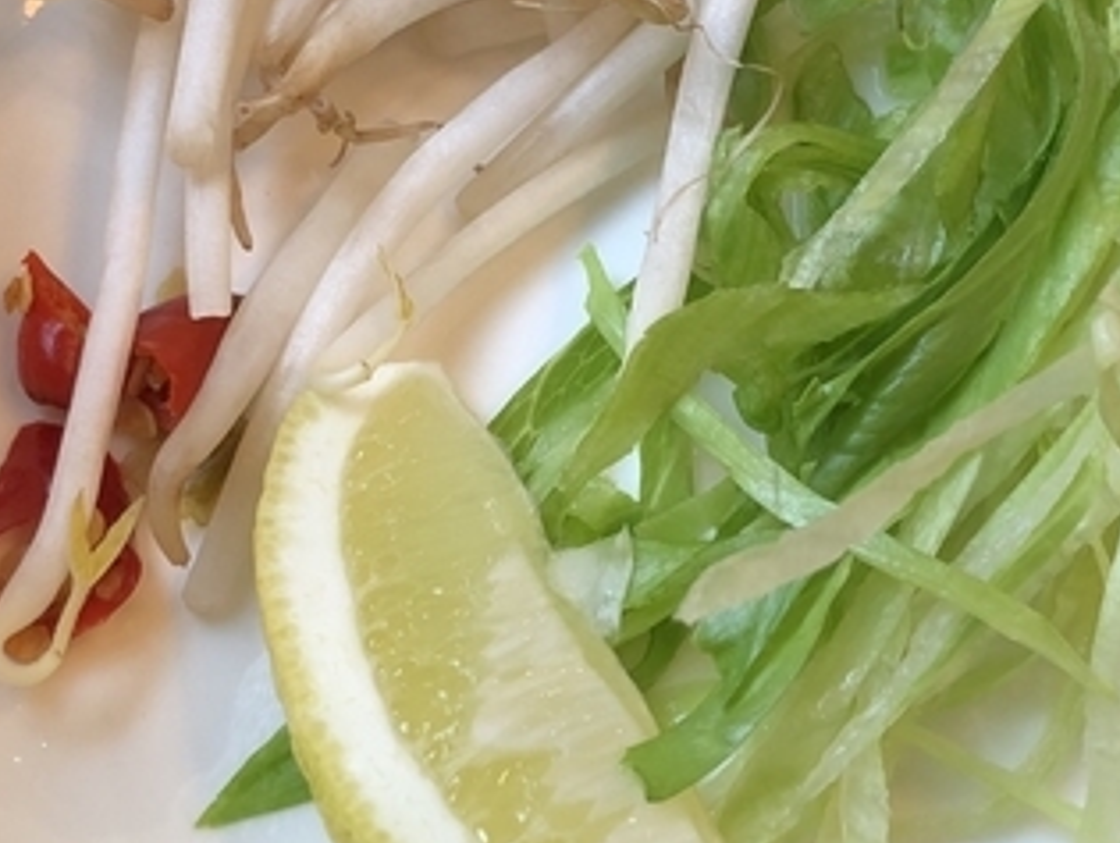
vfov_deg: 20.7
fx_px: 2300
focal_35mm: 71
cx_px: 548
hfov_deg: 27.4
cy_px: 327
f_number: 1.8
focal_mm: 4
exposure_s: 1/33
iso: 25
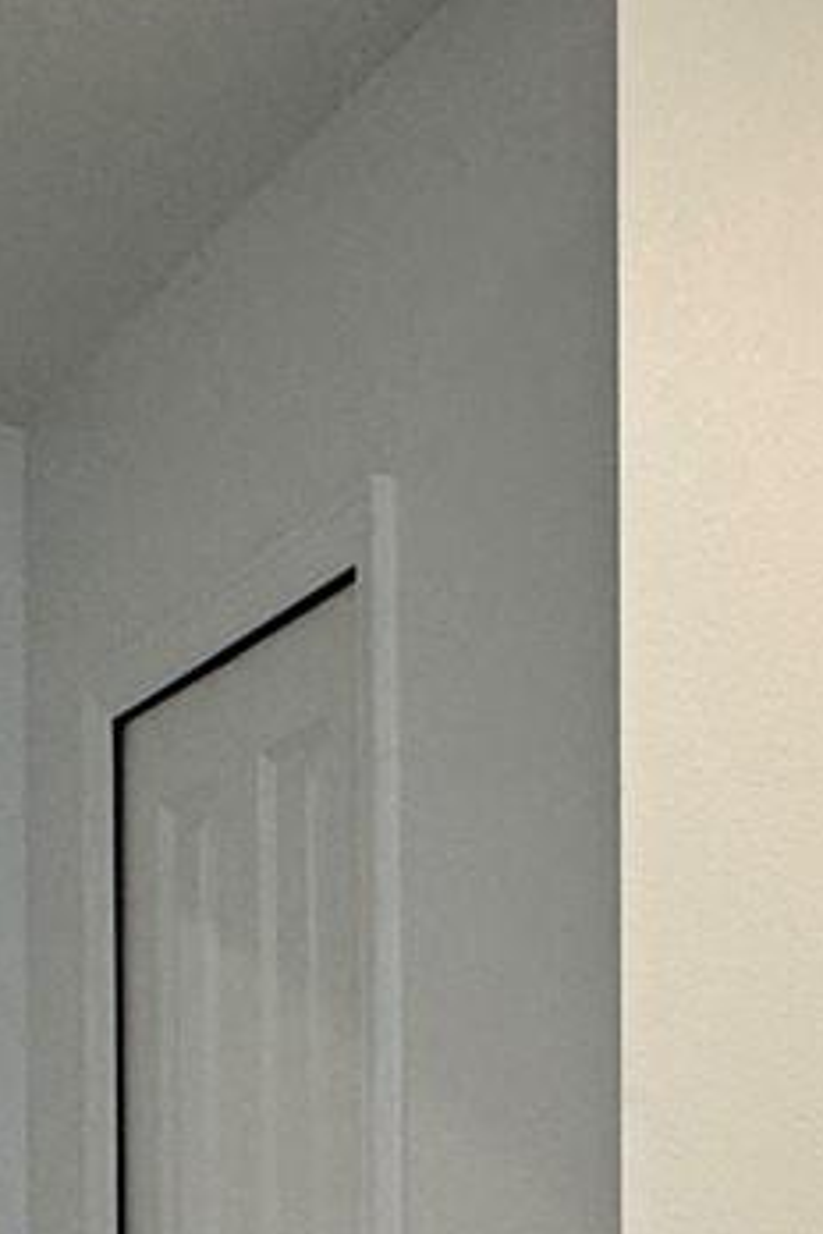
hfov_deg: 20.3
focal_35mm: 67
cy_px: 1358
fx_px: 2297
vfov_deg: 27.5
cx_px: 333
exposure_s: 1/120
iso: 160
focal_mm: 2.22
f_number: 2.2
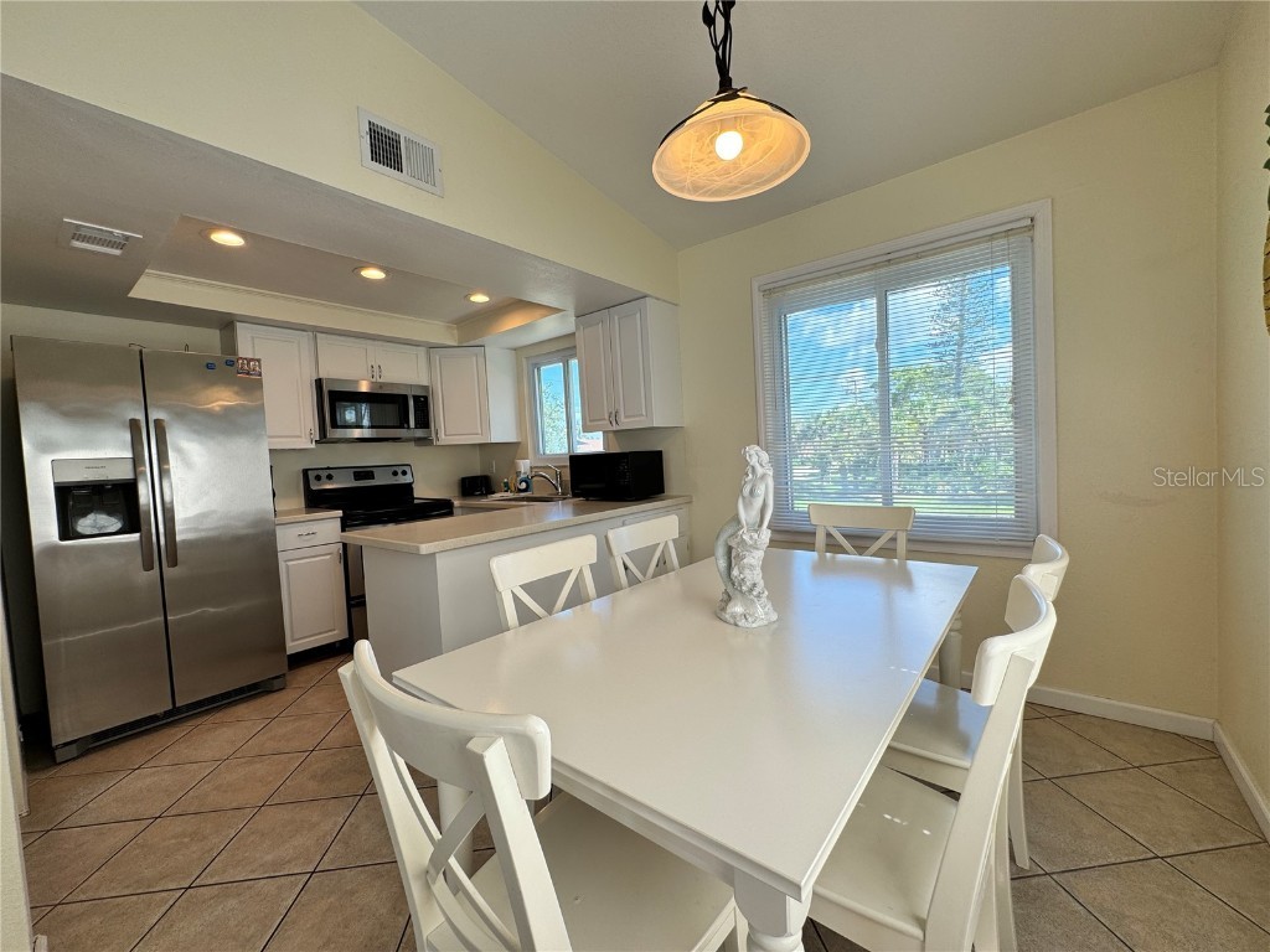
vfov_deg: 85.7
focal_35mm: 14
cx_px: 635
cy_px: 476
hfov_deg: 102.1
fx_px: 514
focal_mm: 2.22
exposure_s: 1/130
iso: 40
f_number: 2.2
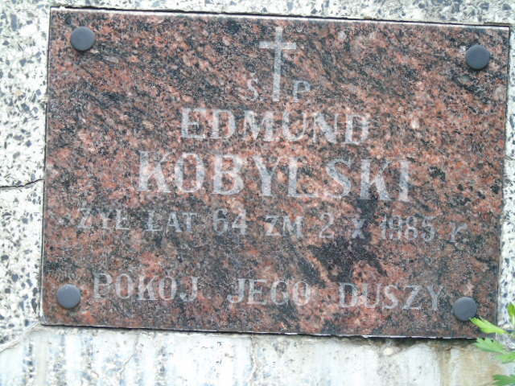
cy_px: 193
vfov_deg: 6.1
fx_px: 3615
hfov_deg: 8.1
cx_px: 258
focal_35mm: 243
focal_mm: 43
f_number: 4.8
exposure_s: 1/125
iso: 200
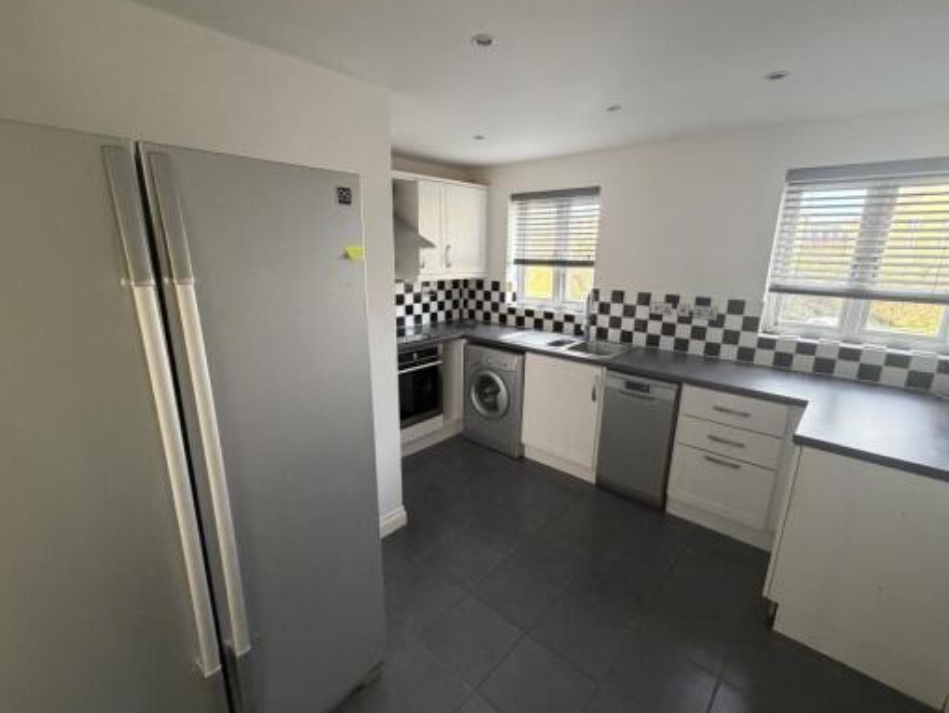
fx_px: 439
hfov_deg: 94.5
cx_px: 479
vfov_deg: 78.2
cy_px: 356
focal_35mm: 16
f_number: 2.2
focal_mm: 2.22
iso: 320
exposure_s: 1/66
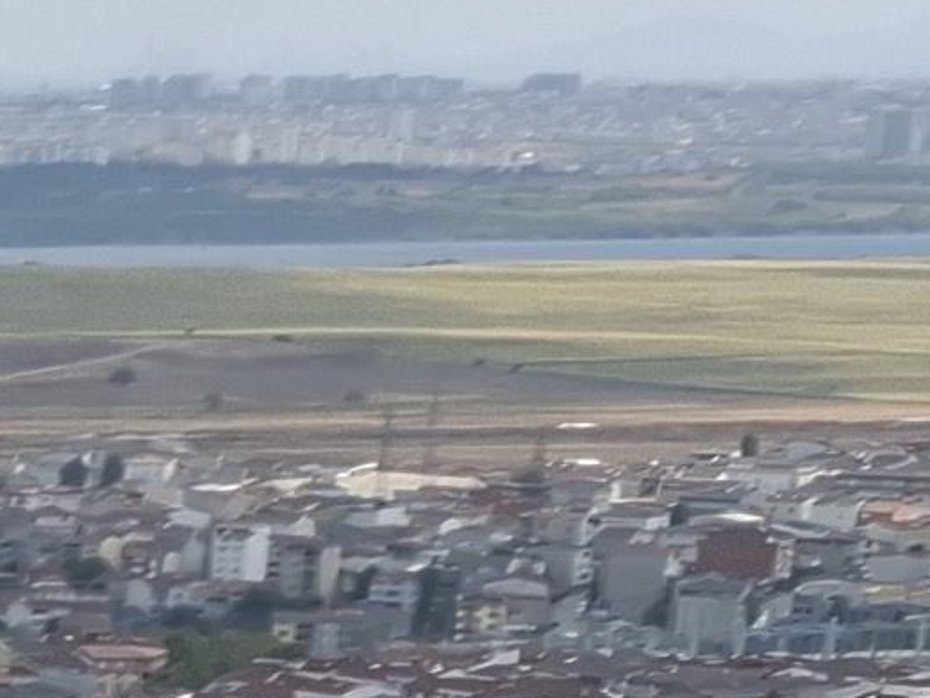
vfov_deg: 8.0
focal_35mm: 180
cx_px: -2619
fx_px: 4837
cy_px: 1253
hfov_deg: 7.8
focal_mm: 5.54
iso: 50
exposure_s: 1/1328
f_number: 1.8
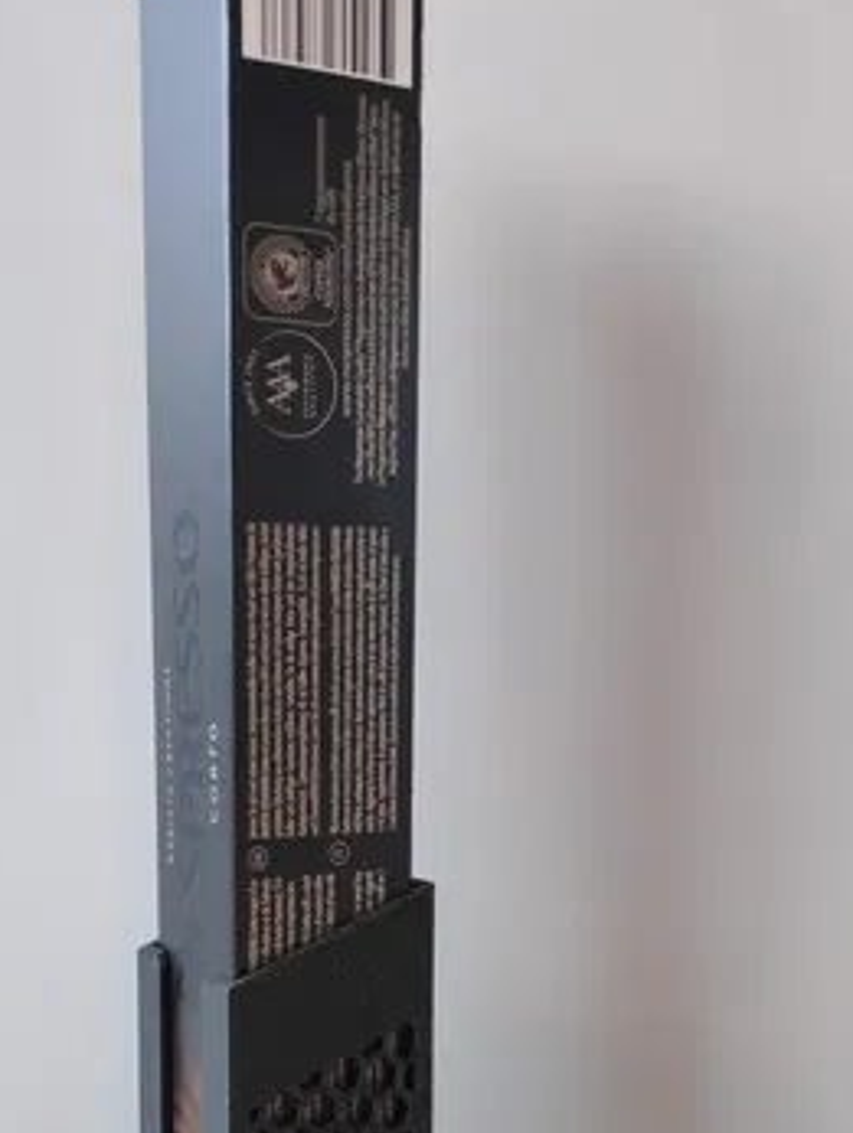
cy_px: 877
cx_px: 286
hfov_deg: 39.3
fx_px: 1181
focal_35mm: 36
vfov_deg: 48.9
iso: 632
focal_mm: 3.94
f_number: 1.9
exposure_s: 1/50
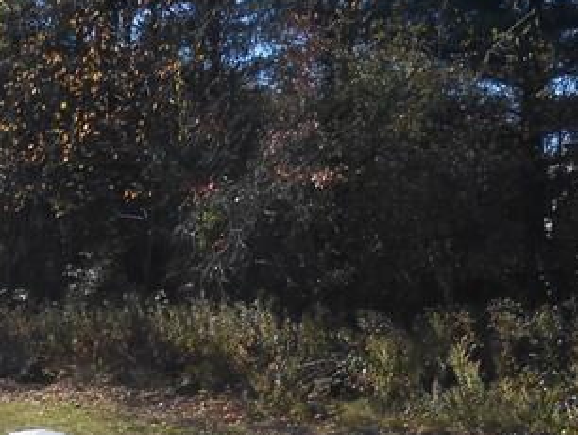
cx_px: 106
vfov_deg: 16.4
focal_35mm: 87
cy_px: 494
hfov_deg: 22.2
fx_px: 1454
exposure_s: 1/500
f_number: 3.5
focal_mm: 4.6
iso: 80
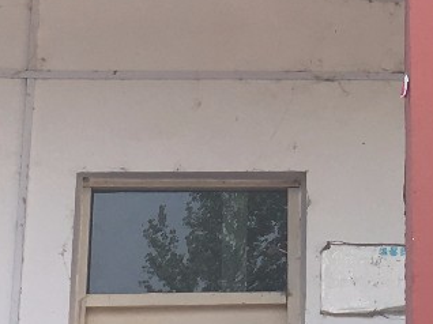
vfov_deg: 10.0
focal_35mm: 146
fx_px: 1825
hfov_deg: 13.3
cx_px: 453
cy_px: -30
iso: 25
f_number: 2.2
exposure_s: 1/509
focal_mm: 4.15
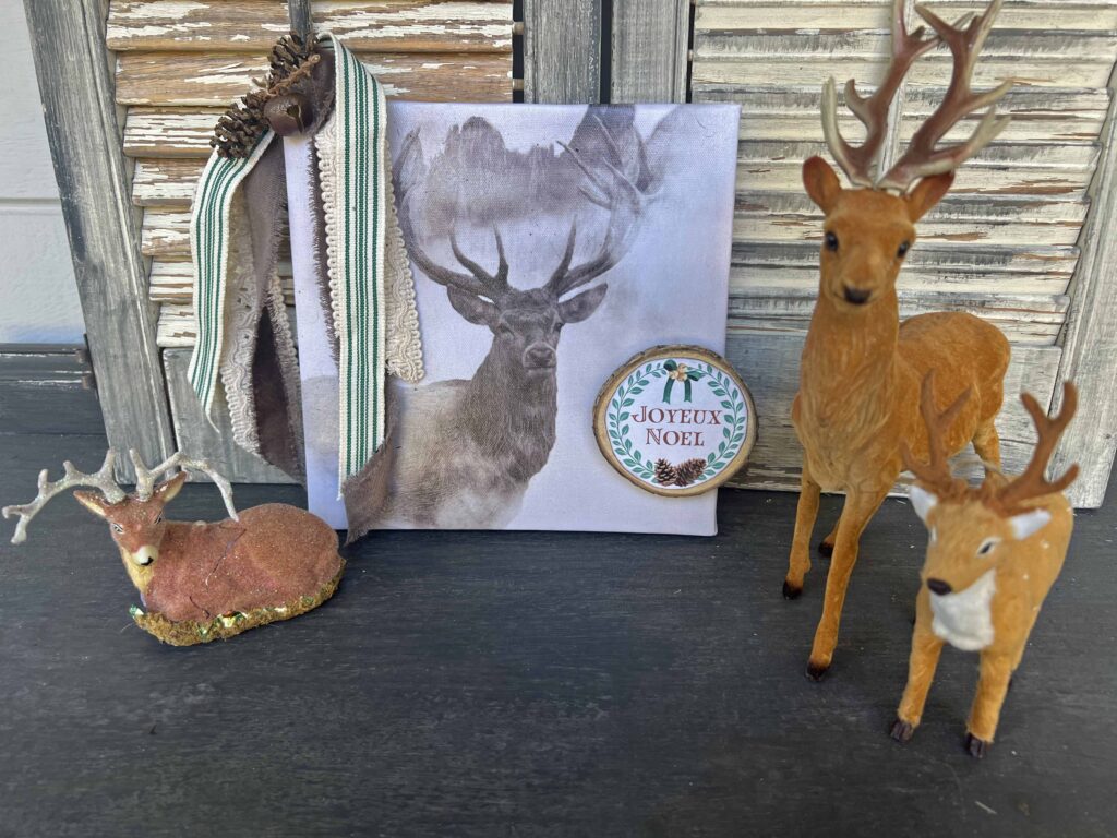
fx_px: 839
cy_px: 419
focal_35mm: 26
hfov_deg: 67.3
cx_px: 558
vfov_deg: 53.1
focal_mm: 5.7
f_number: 1.5
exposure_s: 1/124
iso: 32
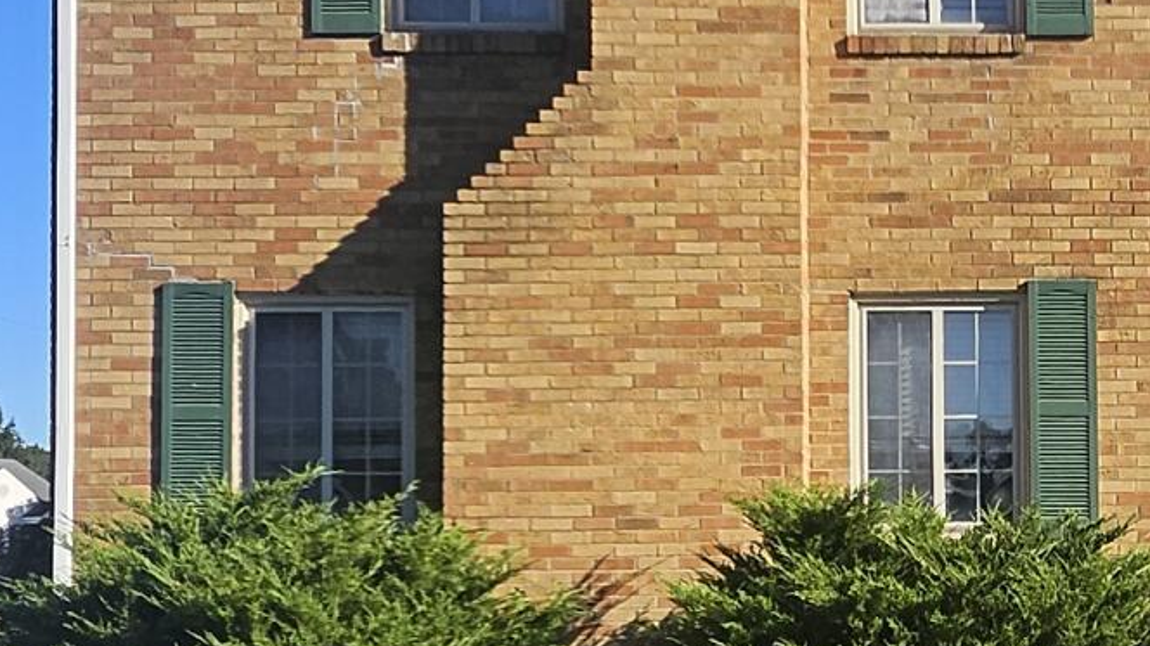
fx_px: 1951
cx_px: 1034
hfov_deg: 31.3
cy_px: 570
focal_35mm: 64
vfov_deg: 18.5
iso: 32
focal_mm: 1.74
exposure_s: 1/1167
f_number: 2.2
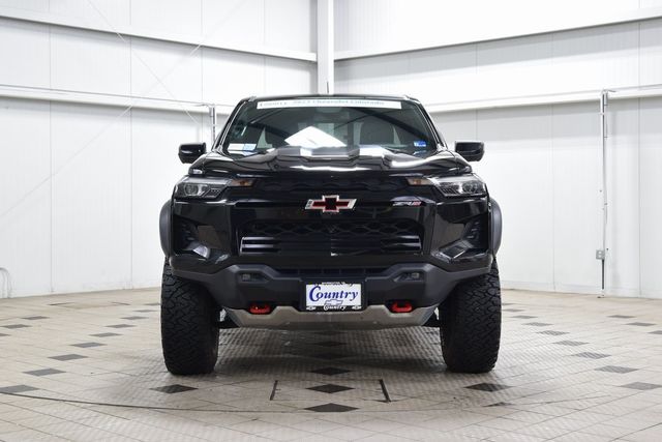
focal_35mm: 57
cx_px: 331
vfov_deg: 23.8
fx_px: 1048
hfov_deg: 35.0
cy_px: 221
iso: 720
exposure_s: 1/15
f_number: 6.3
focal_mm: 38
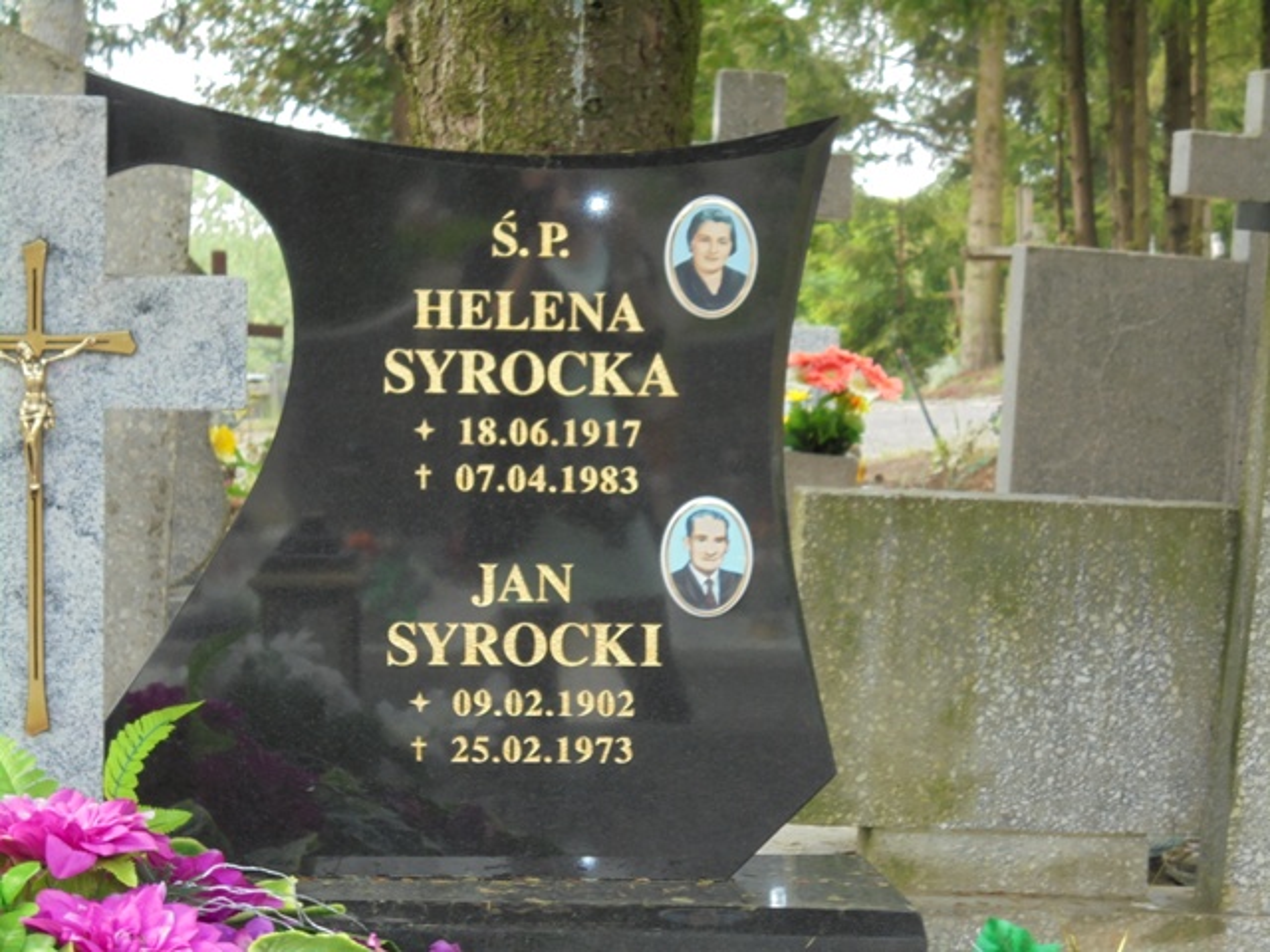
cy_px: 476
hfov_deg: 20.9
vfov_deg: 15.7
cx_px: 635
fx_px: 3449
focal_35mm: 94
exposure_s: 1/60
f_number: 4.7
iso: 100
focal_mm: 16.9
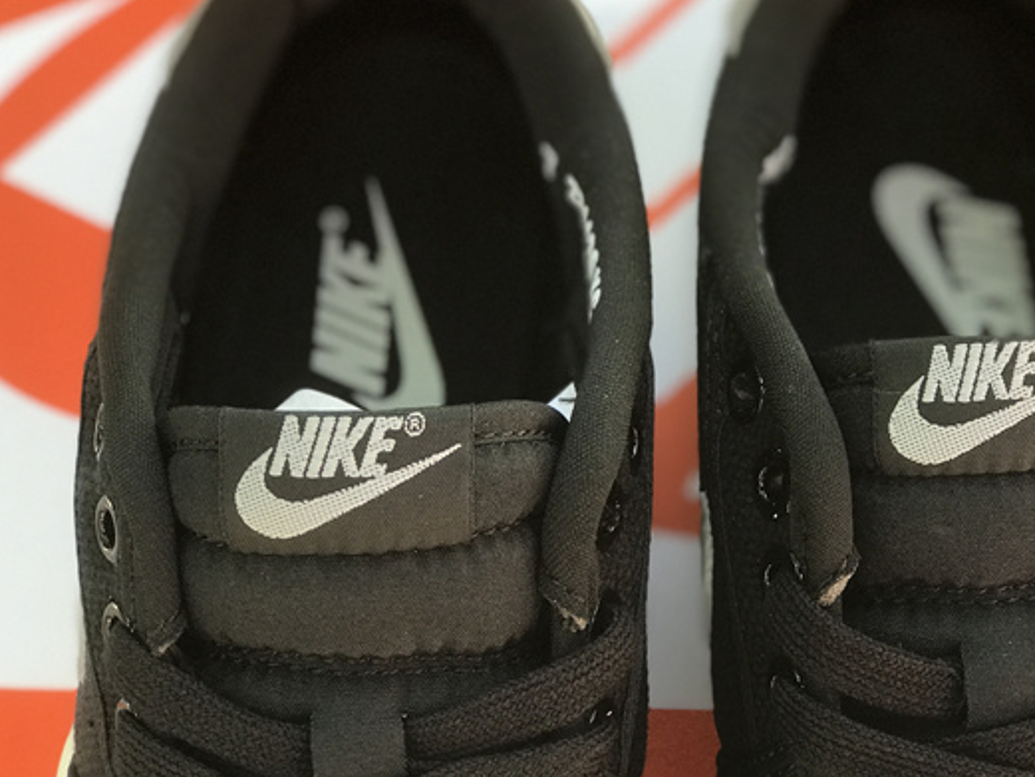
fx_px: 2422
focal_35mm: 81
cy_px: 347
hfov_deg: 24.0
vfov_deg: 18.2
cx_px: 662
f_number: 2.8
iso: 40
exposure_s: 1/50
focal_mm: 6.6
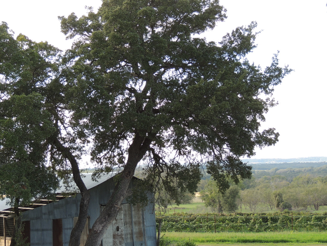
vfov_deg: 14.9
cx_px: 138
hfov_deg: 19.8
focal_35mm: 99
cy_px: 118
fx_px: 935
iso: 100
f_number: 4
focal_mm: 15.1
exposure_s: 1/100
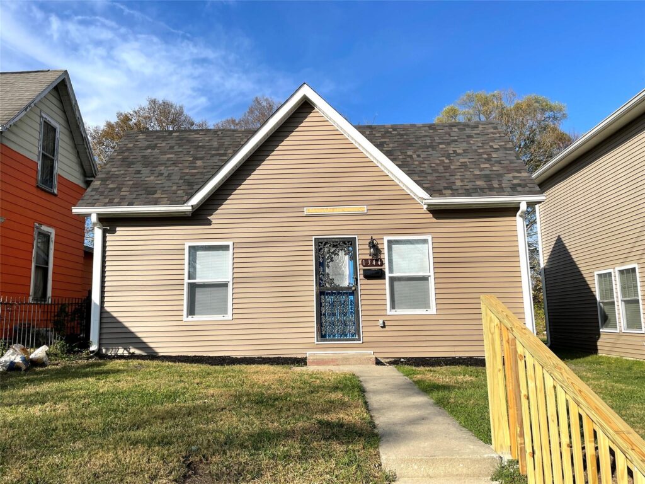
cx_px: 322
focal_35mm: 26
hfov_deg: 67.3
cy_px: 242
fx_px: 484
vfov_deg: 53.1
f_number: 1.6
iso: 32
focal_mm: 4.2
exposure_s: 1/4292
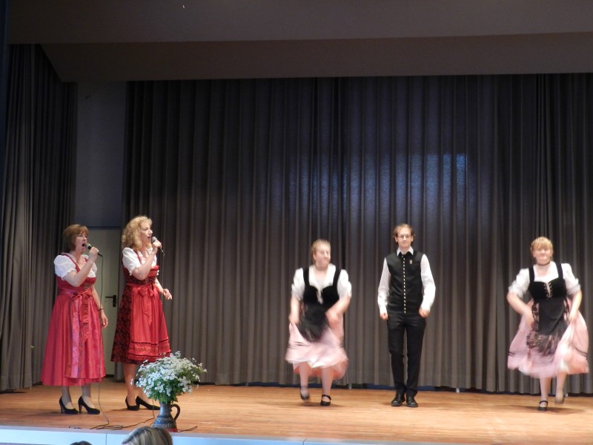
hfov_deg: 36.2
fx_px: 908
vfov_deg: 27.5
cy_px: 222
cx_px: 296
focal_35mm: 53
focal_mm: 9.4
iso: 450
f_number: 4.4
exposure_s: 1/20
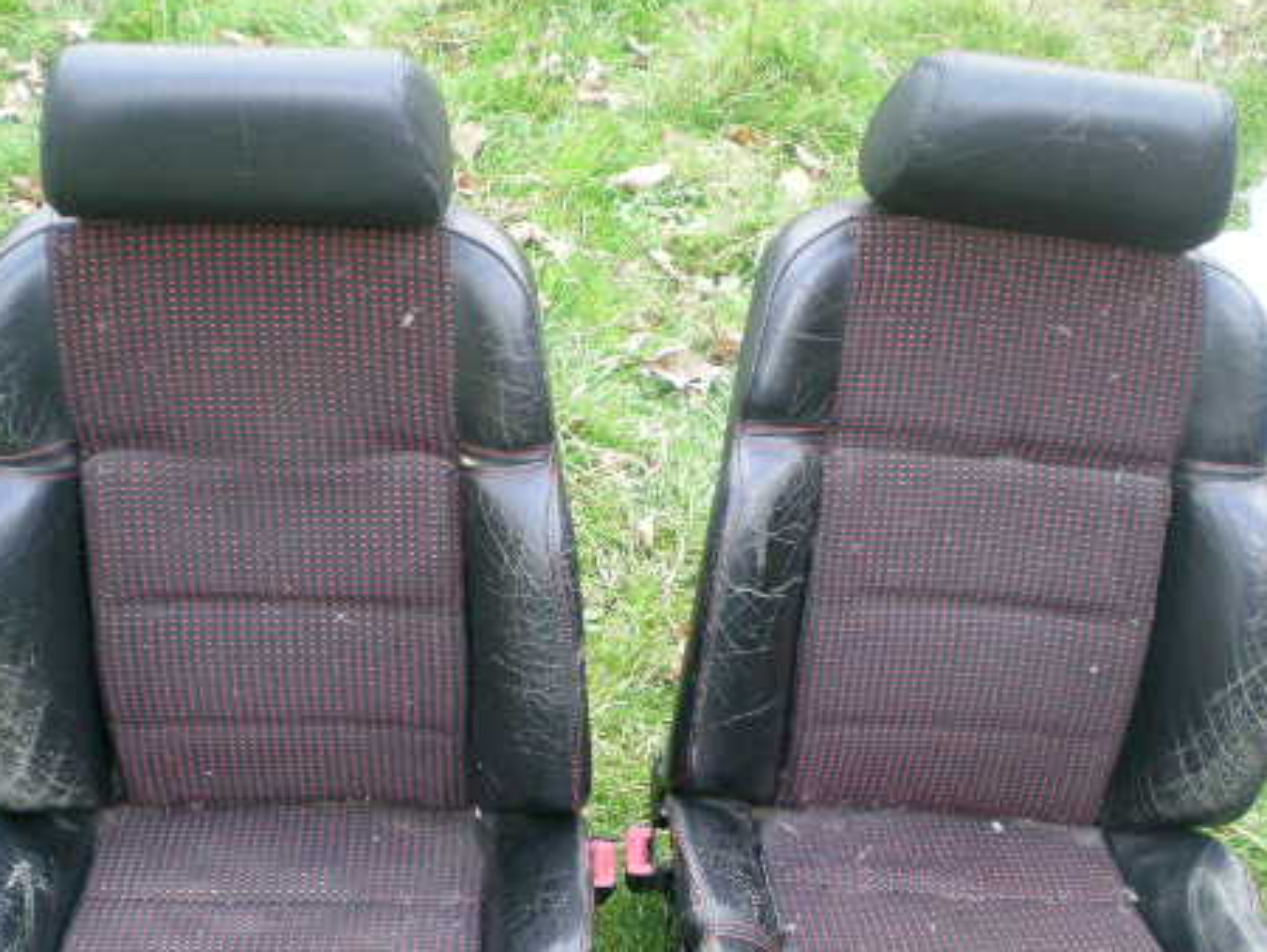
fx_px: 1978
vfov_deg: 26.9
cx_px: 572
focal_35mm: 54
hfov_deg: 35.5
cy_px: 642
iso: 200
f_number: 3.1
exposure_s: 1/54.4
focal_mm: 6.3
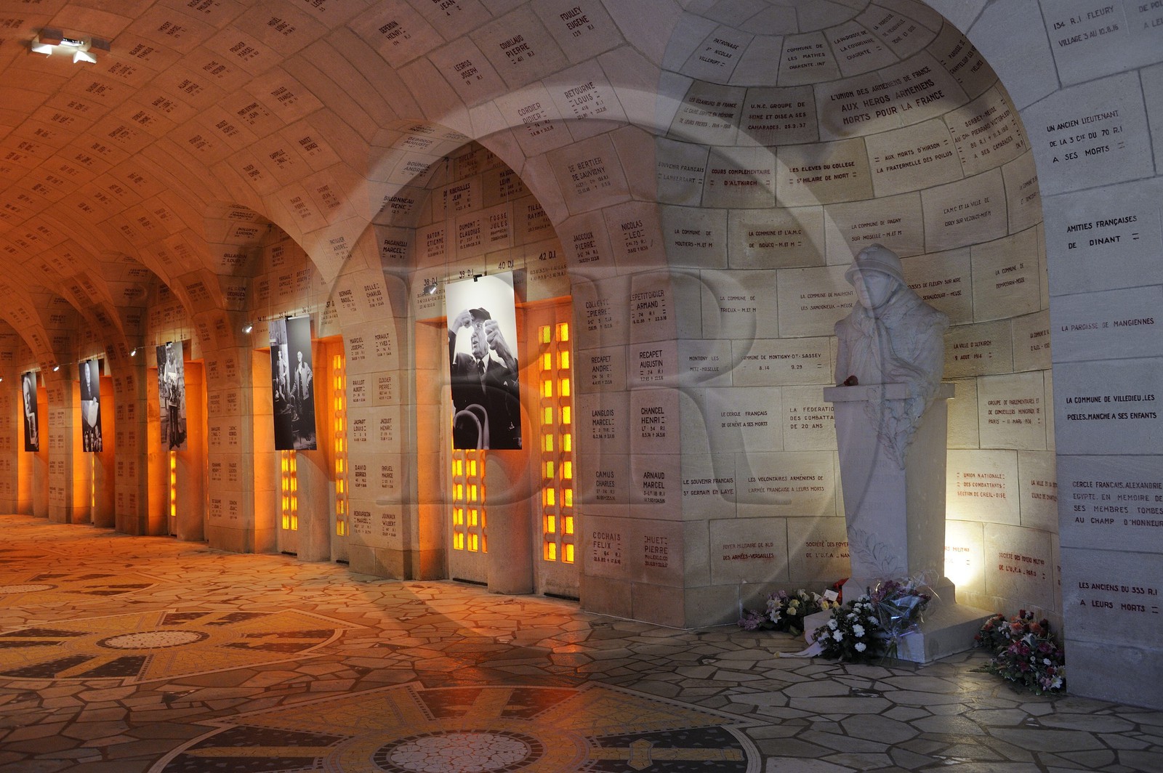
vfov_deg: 41.0
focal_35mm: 32
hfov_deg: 58.8
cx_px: 582
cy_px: 386
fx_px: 1033
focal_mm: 32
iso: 1600
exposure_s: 1/20
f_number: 4
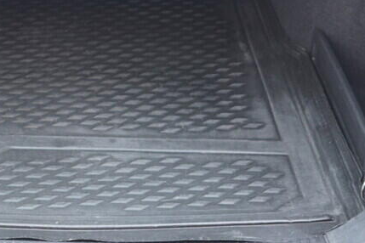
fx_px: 872
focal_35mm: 86
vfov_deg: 15.7
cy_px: 31
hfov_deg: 23.0
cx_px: 30
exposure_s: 1/40
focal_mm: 24
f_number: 2.8
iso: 800
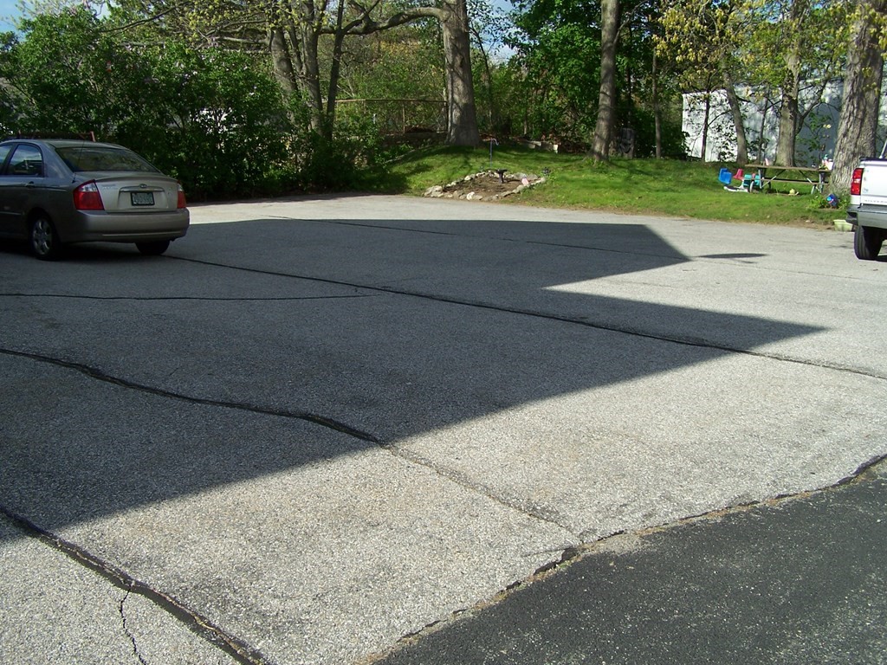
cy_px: 332
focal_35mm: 38
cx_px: 444
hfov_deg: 49.0
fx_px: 974
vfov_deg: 37.7
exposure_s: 1/500
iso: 80
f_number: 4
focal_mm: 6.3
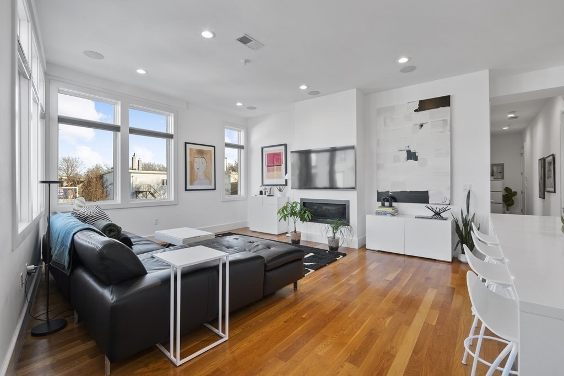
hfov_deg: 96.7
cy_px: 188
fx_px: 251
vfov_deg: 73.8
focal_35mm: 16
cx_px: 282
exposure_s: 1/2
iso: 320
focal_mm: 16
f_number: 11
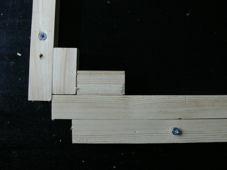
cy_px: 85
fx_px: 230
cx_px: 114
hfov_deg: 52.6
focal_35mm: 35
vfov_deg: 40.7
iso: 200
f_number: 2.8
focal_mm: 7.4
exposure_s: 1/160
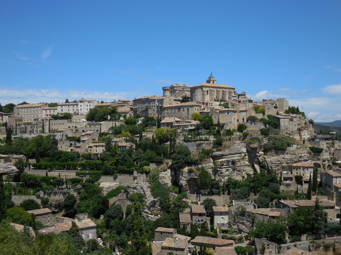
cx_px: 170
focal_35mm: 39
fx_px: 384
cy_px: 128
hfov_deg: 47.9
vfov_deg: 36.8
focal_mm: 7
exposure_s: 1/1600
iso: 125
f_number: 3.9
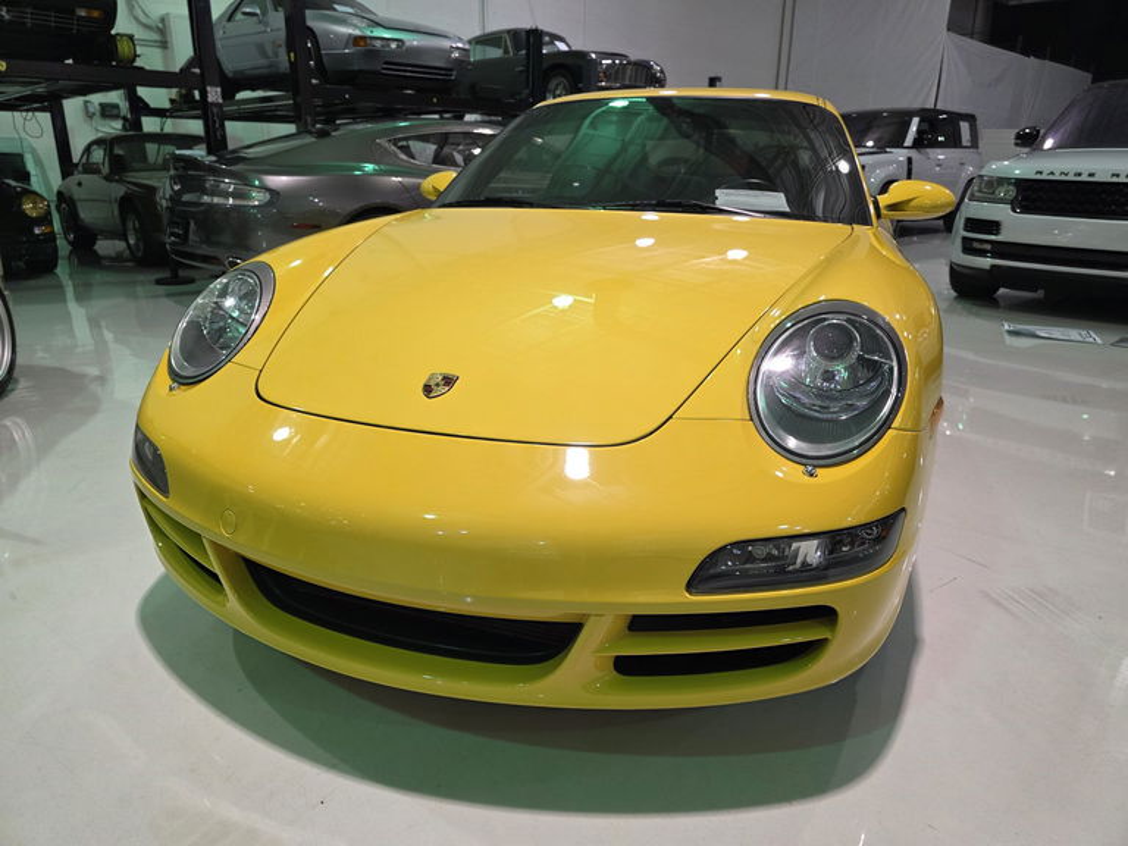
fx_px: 749
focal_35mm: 23
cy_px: 423
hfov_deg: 73.9
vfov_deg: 58.9
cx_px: 564
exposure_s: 1/120
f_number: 1.7
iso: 250
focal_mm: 6.3
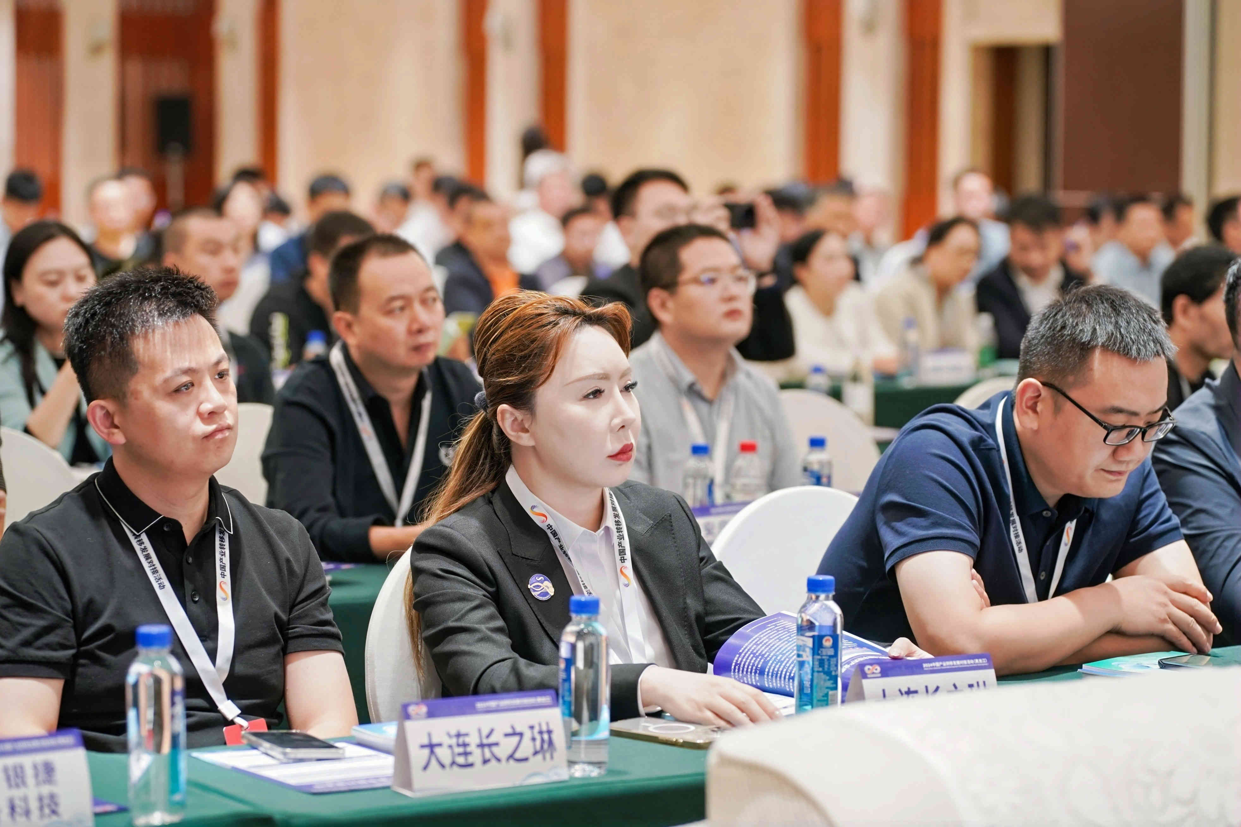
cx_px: 620
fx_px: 3171
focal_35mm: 92
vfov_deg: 14.9
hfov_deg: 22.1
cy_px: 414
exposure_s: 1/161
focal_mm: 92
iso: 800
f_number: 3.2
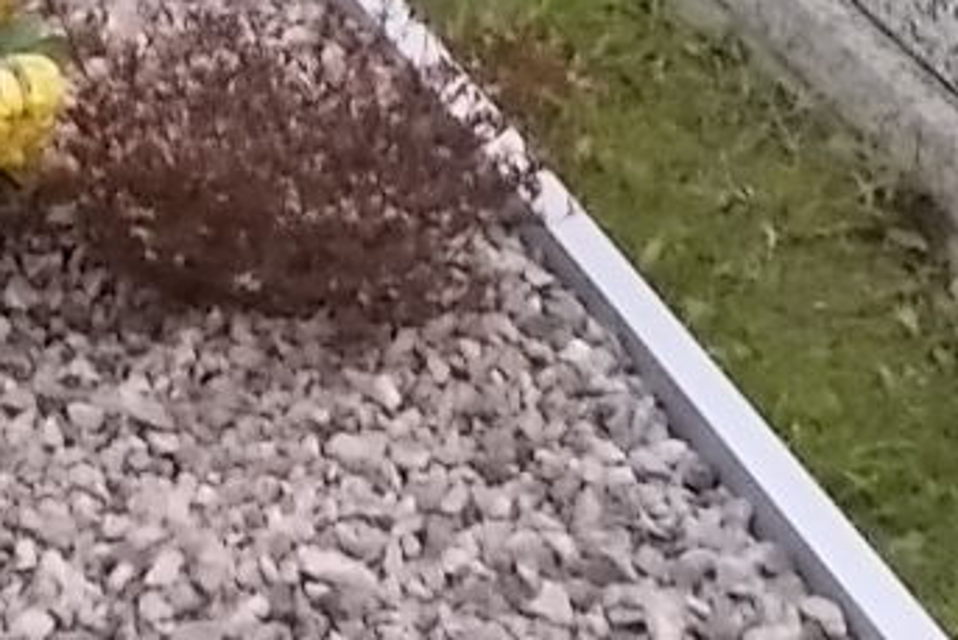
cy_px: -388
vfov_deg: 10.4
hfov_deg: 16.0
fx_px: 3354
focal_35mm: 126
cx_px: 28
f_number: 8
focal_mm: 4.6
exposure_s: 1/80
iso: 400
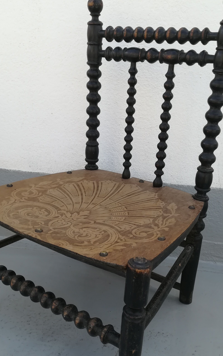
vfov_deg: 55.3
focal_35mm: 35
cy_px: 191
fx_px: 340
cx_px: 109
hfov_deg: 36.3
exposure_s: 1/372
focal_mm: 3.83
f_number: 2.2
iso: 50
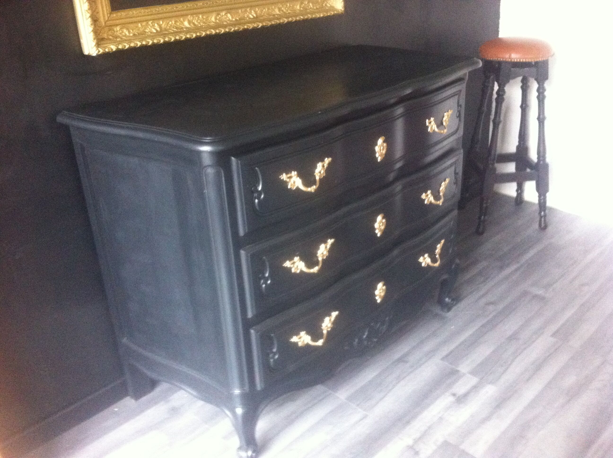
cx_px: 306
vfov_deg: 40.6
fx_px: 619
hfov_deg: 52.7
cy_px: 229
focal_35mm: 35
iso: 640
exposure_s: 1/15
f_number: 2.8
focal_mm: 3.85
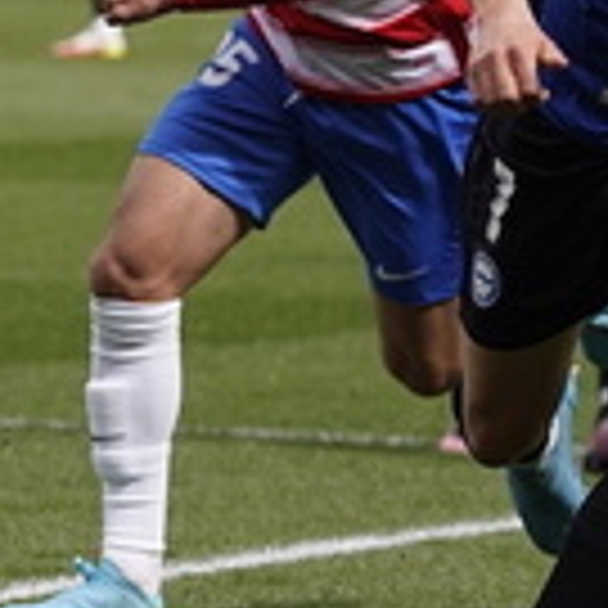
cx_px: 540
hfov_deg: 2.9
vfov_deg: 2.9
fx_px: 11903
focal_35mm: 599
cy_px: 182
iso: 200
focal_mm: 131
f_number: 4.5
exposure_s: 1/1000
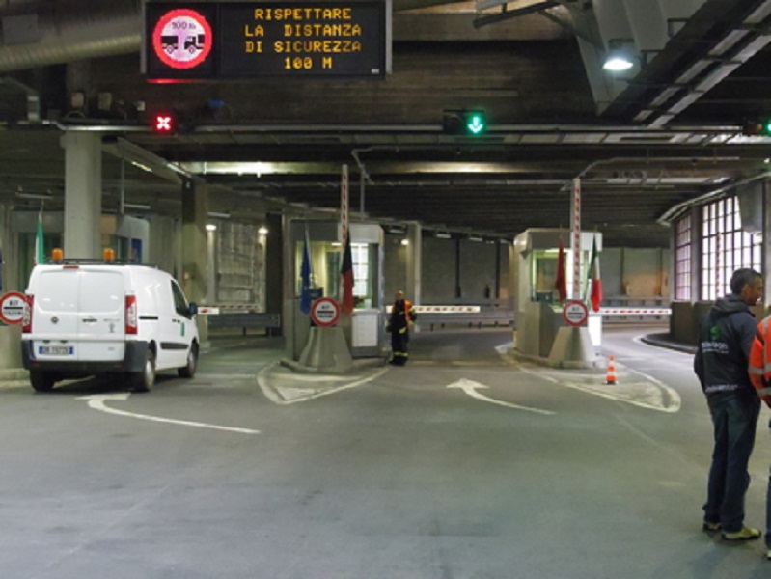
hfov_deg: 36.2
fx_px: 1181
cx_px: 386
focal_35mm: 53
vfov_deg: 27.5
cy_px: 290
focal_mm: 9.5
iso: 2500
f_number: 3.5
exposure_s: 1/80
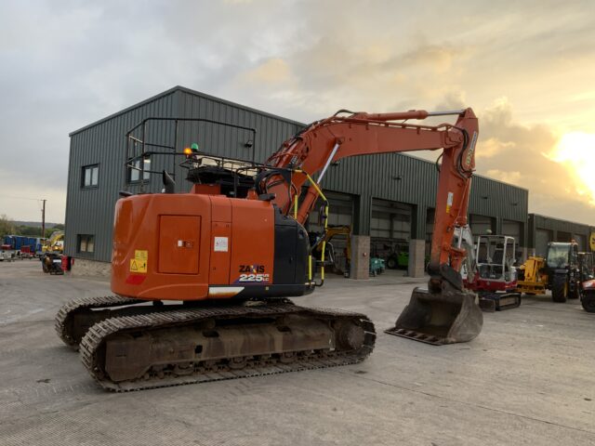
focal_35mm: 29
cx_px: 298
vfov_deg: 48.2
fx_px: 498
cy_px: 223
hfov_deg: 61.7
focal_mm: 3
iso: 16
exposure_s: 1/351
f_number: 1.8
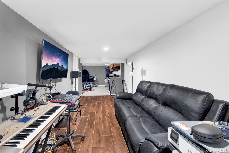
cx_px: 114
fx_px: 86
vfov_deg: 83.3
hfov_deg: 106.3
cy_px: 76
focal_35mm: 14
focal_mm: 9
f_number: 8
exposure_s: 6
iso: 100
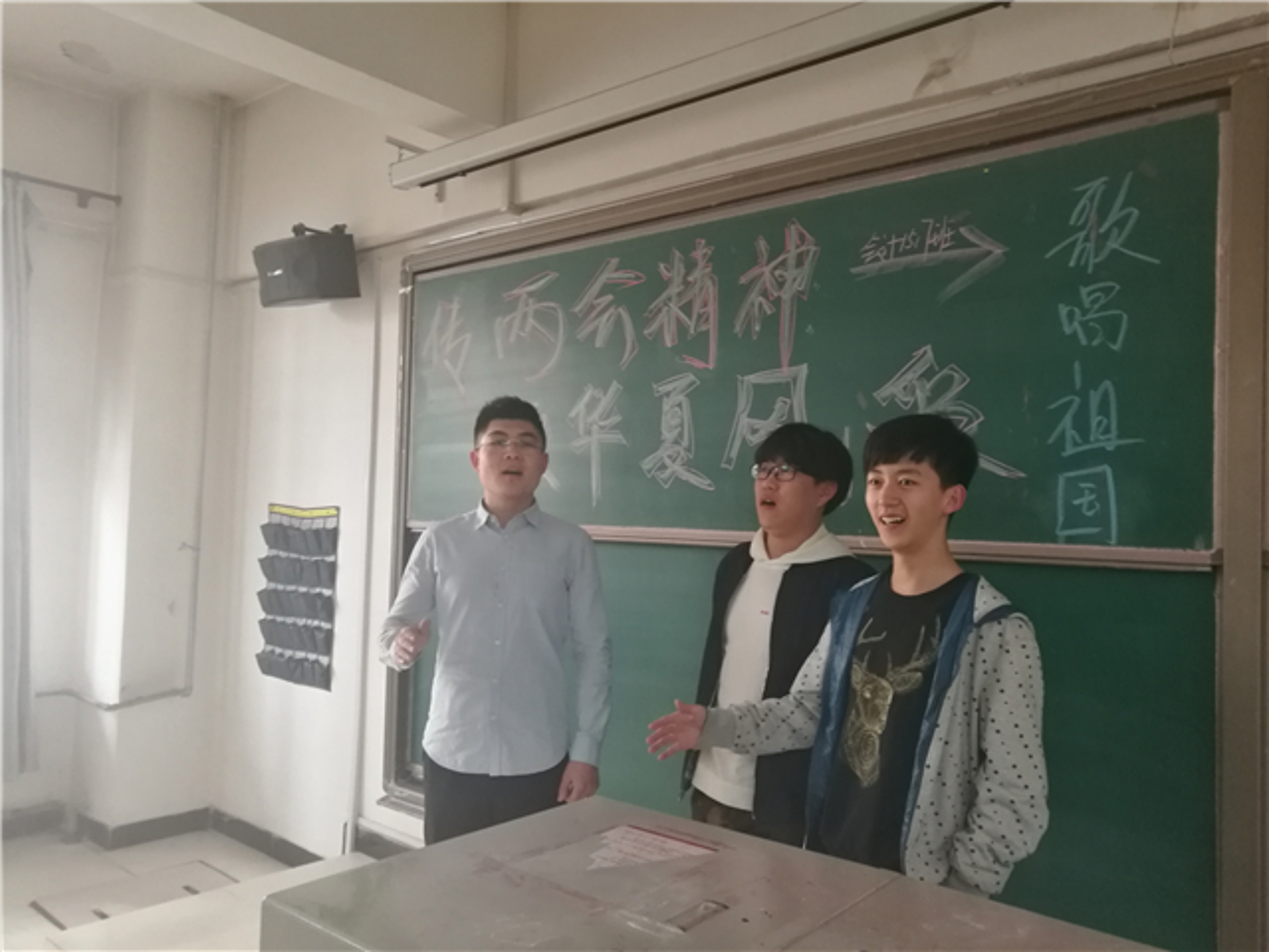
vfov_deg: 51.4
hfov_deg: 65.3
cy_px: 476
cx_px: 634
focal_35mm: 27
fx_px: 990
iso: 500
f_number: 2.2
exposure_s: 1/25
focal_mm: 4.5
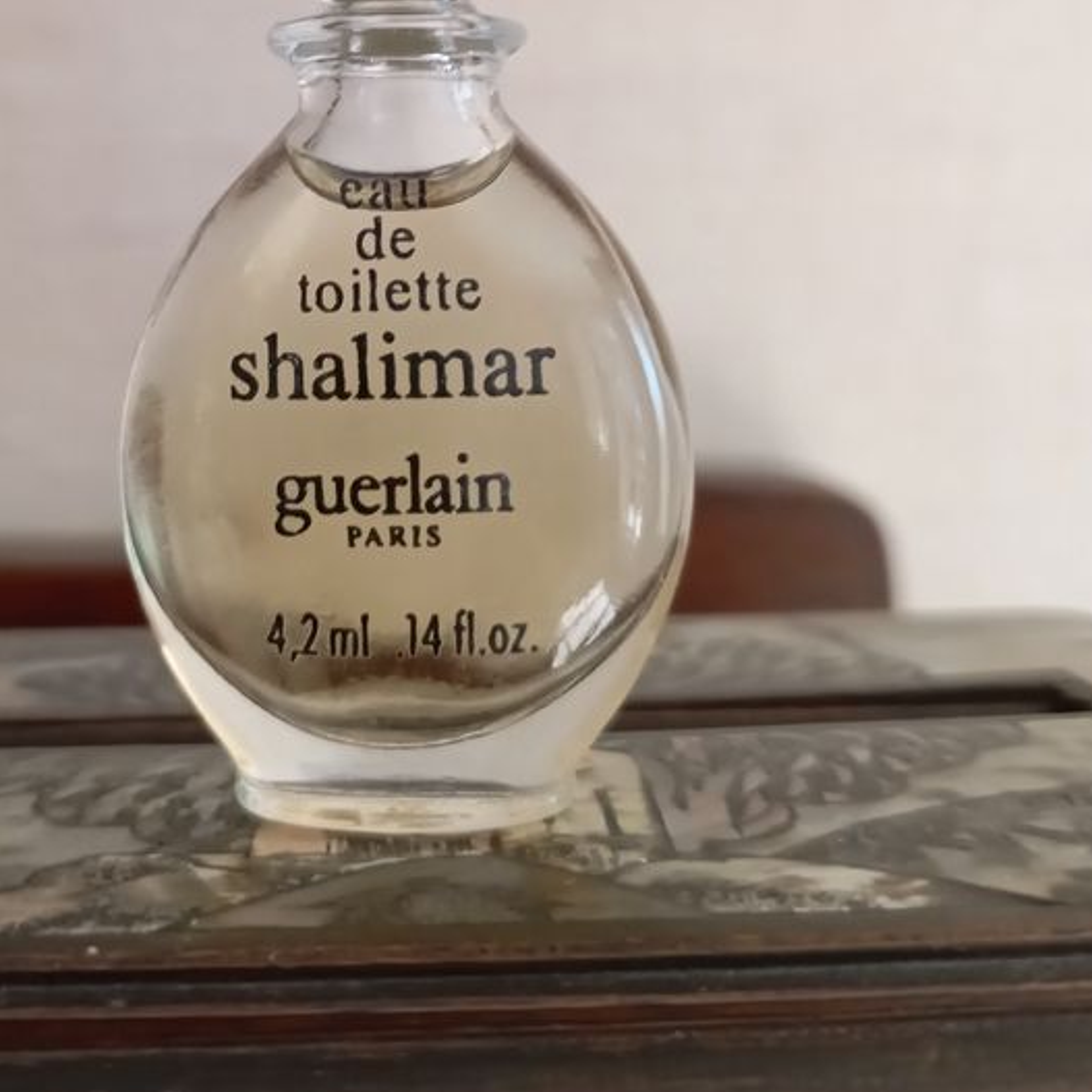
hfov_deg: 35.8
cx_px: 378
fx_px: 1677
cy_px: 170
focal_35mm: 47
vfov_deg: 34.6
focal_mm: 4.25
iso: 107
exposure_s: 1/50
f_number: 1.8
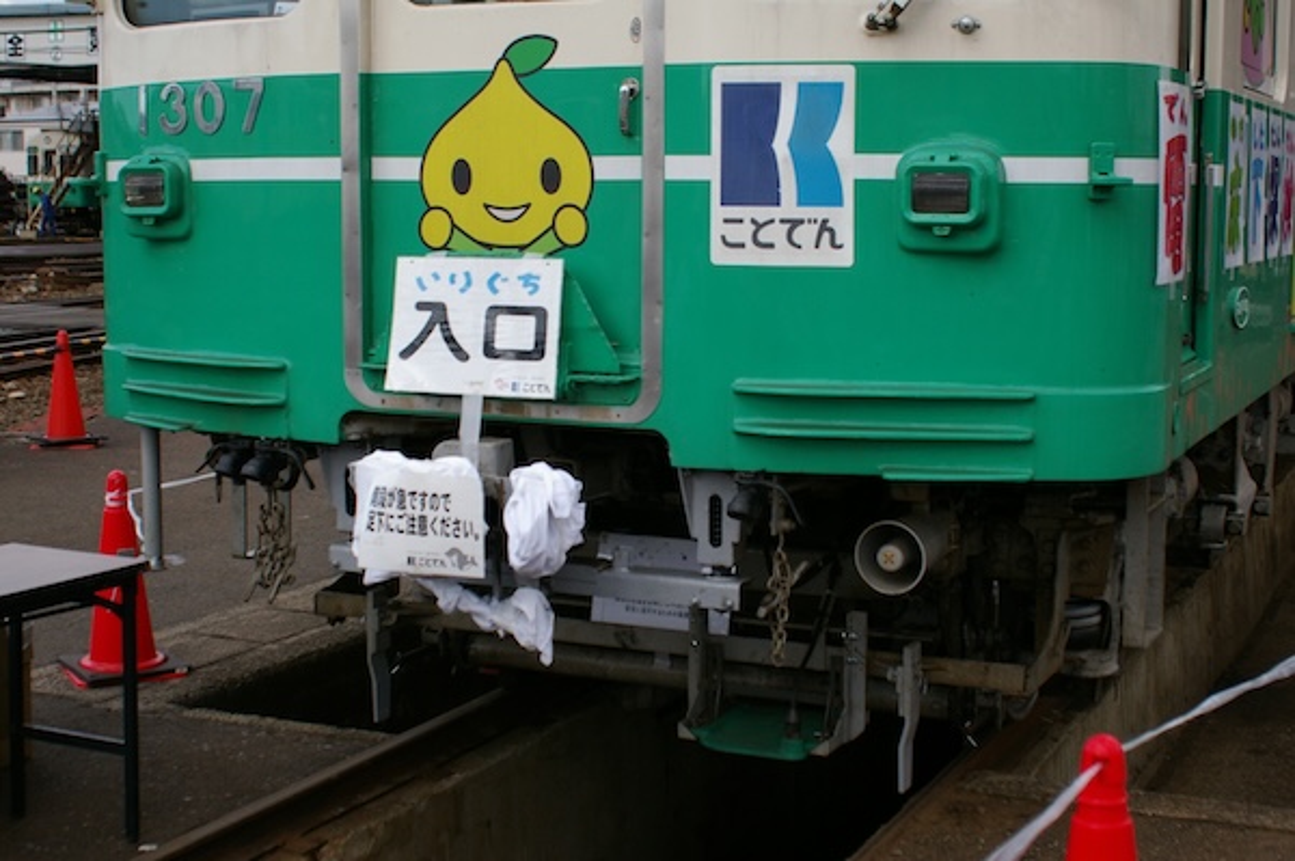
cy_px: 430
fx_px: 1941
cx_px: 648
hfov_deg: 36.9
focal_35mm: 54
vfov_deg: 25.0
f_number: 4
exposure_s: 1/2000
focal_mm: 36
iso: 400
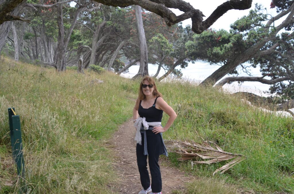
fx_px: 391
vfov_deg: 27.9
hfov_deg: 41.2
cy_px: 97
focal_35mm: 48
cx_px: 147
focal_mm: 32
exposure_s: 1/125
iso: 200
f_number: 5.6
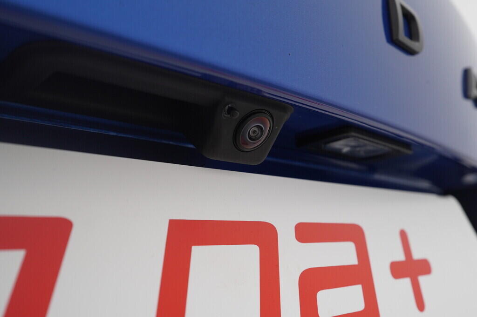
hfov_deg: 53.2
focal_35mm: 36
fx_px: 477
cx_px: 238
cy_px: 158
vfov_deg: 36.8
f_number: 5.6
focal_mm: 24
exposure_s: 1/160
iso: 400
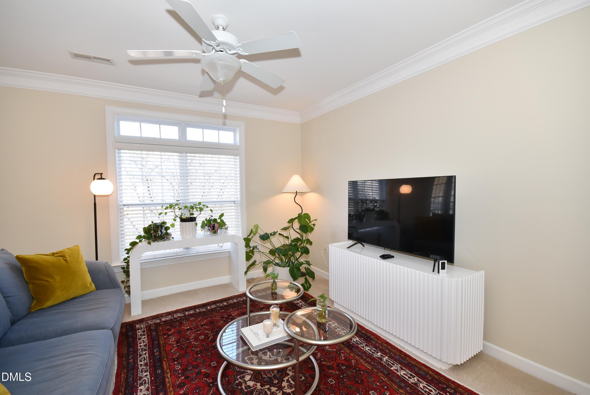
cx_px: 295
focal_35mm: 15
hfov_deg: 100.3
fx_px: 246
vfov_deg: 77.4
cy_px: 198
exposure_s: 1/60
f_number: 8
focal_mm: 10
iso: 720
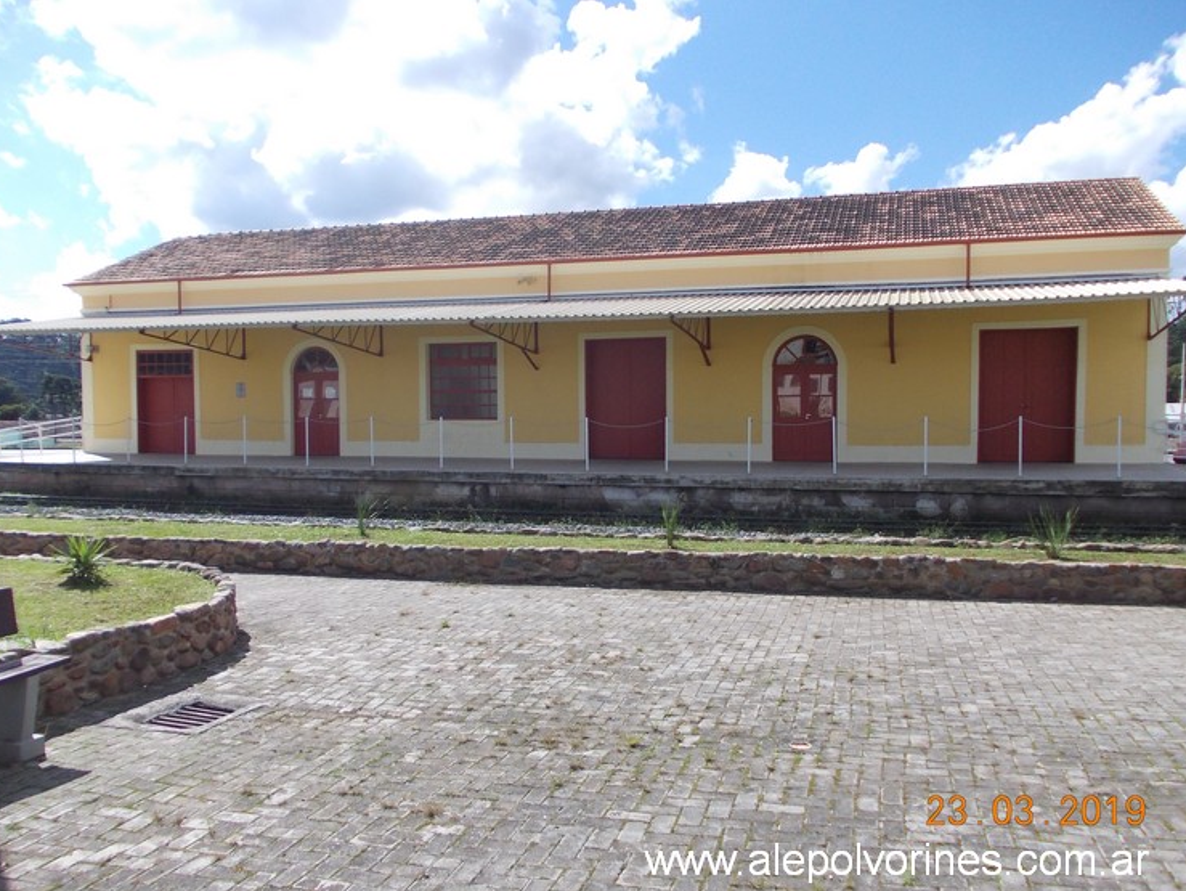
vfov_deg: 48.3
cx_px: 594
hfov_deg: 61.6
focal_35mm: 29
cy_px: 459
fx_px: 994
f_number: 5.4
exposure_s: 1/320
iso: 80
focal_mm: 4
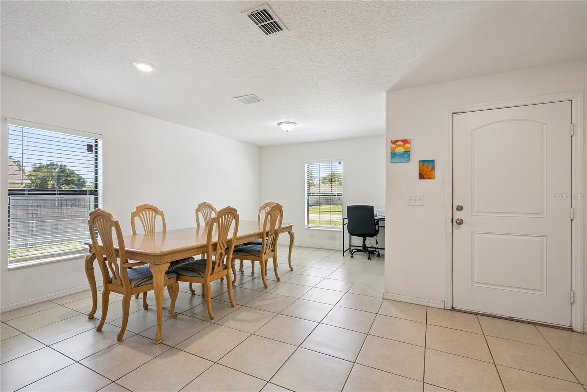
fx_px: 261
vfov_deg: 73.8
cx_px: 294
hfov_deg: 96.7
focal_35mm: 16
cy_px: 196
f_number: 8
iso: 500
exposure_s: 1/50
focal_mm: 16
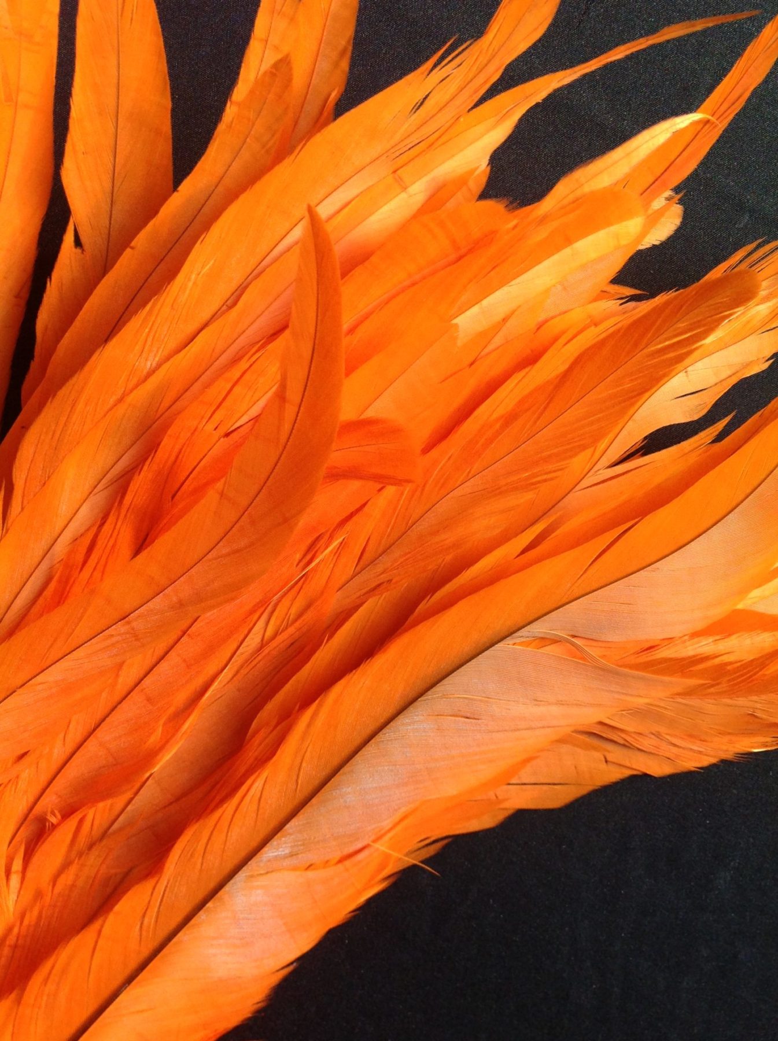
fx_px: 1051
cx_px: 389
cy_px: 520
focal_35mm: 35
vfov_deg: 52.7
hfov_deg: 40.6
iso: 100
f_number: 2.4
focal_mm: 4.28
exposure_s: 1/120
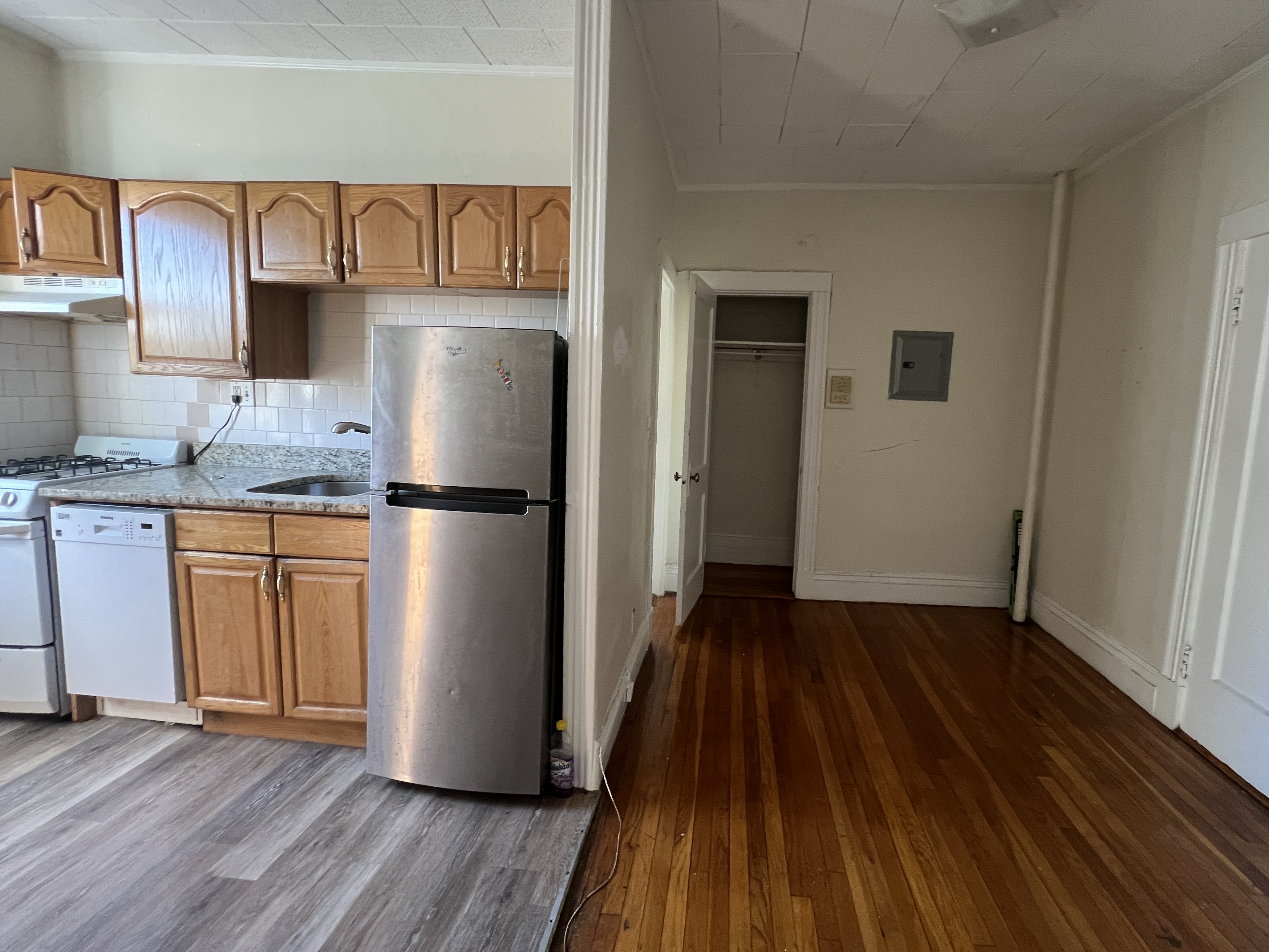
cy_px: 449
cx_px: 697
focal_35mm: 15
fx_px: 550
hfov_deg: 97.9
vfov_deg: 81.7
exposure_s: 1/60
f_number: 1.8
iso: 250
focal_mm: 1.57
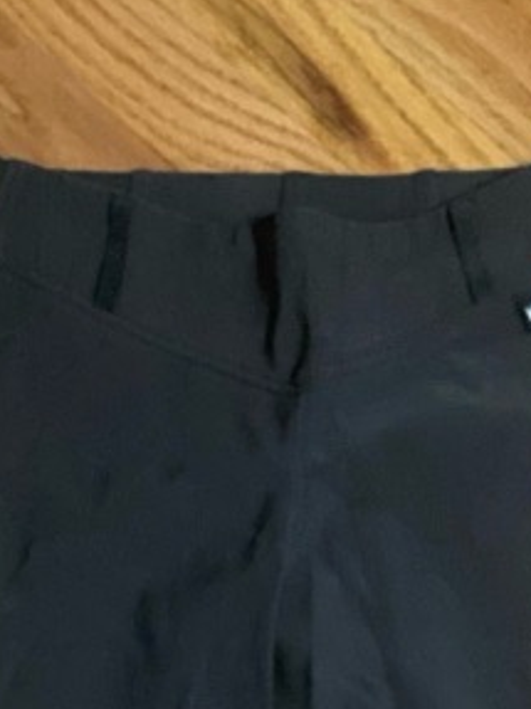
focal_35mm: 163
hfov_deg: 9.1
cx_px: 174
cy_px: 931
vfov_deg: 11.8
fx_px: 3336
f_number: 2
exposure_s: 1/23
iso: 500
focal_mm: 6
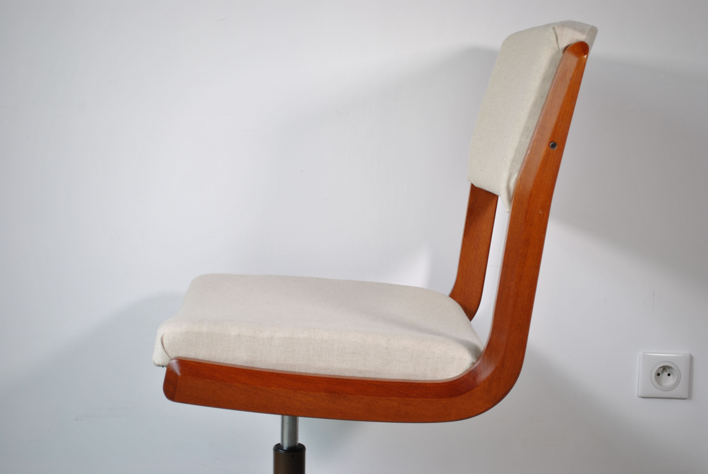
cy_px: 237
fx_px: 1329
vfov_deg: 20.2
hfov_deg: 29.8
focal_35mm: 68
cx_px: 354
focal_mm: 45
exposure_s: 1/30
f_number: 5.3
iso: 100
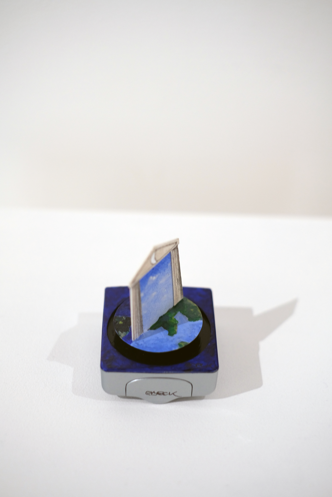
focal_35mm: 53
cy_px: 248
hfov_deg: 25.5
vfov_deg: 37.5
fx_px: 733
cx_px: 166
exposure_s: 1/60
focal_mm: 35
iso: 800
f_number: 2
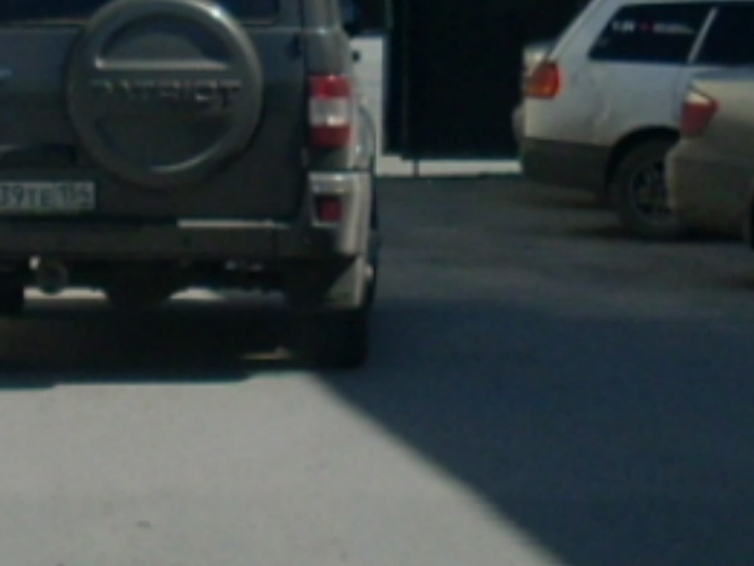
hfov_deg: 26.4
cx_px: 122
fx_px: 1569
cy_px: 50
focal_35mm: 72
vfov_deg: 20.0
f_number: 5.6
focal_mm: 6.2
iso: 64
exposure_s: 1/500
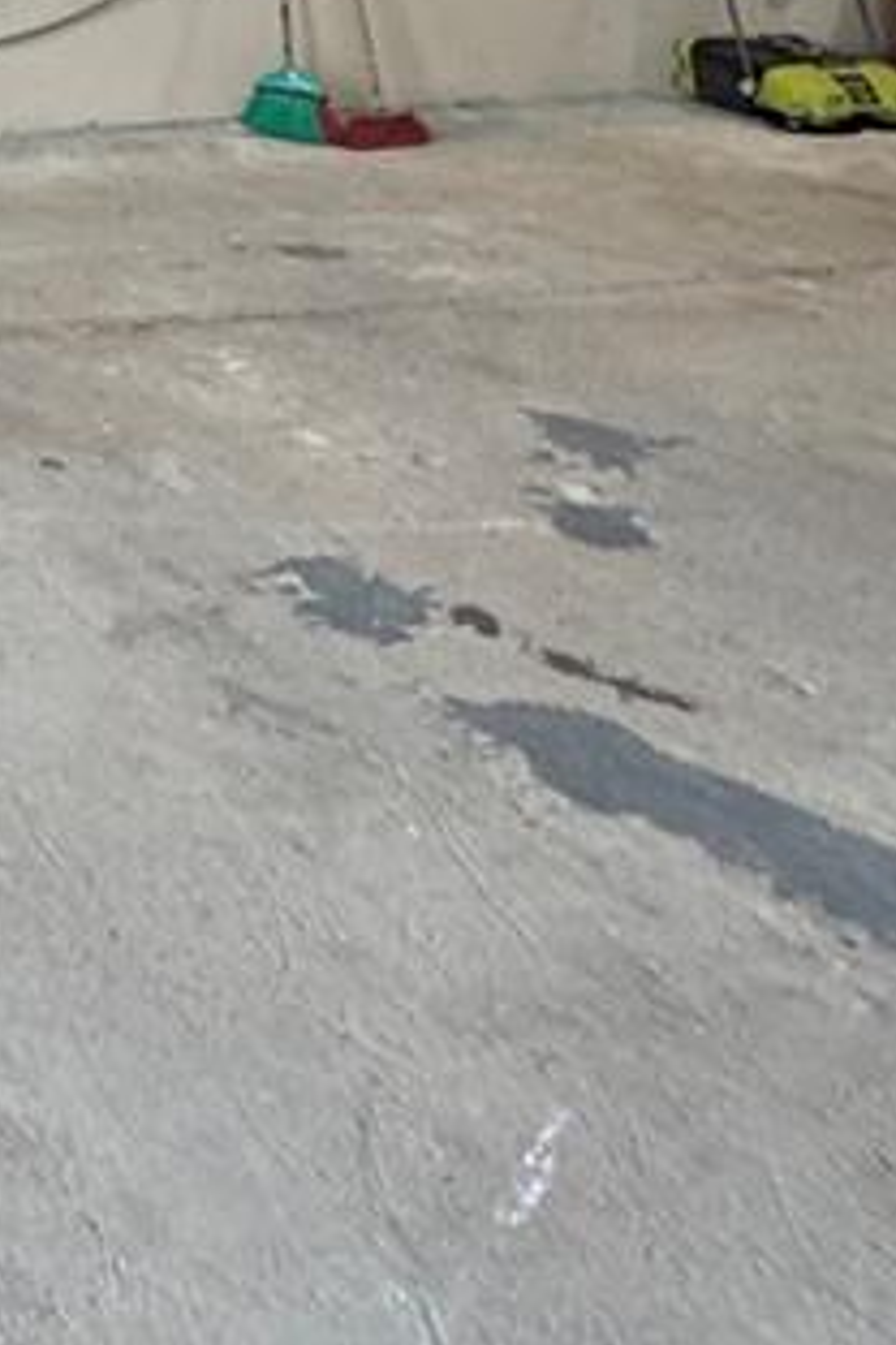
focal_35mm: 56
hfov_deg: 18.2
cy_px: -99
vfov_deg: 31.9
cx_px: -784
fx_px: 2091
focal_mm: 2.22
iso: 320
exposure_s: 1/98
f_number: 2.2
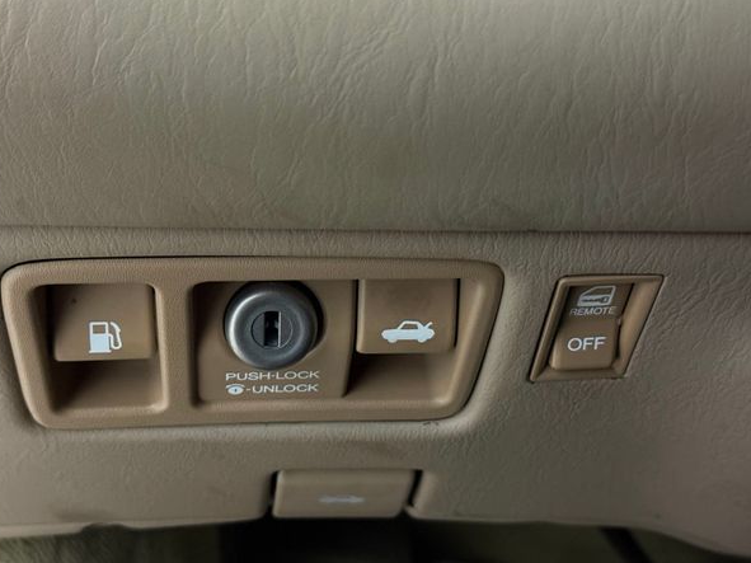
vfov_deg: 28.0
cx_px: 347
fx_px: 1128
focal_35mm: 52
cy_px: 278
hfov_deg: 36.8
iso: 800
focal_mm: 6.76
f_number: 1.78
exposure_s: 1/20
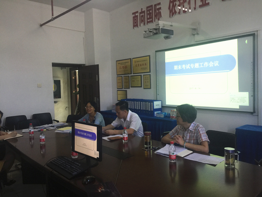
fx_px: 219
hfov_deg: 61.7
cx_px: 131
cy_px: 98
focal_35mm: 29
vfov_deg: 48.2
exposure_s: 1/33
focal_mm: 4.15
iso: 50
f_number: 2.2
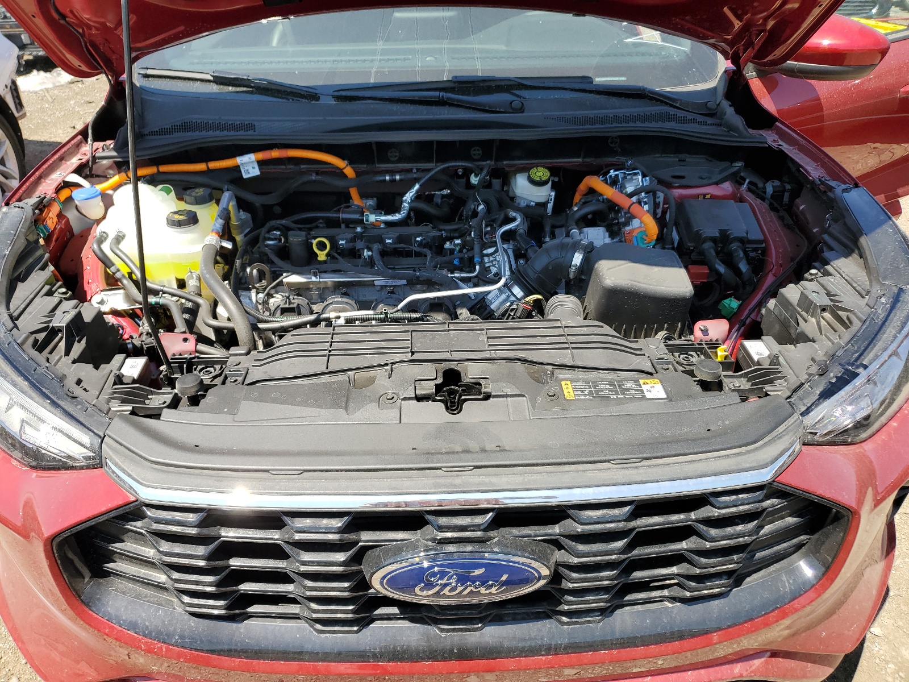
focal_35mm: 26
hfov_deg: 67.3
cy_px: 341
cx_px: 454
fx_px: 683
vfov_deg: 53.1
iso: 50
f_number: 1.5
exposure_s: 1/1429
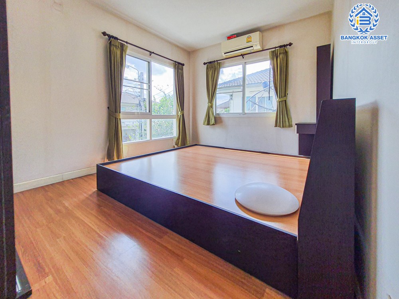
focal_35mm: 13
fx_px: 150
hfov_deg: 106.2
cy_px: 150
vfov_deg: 89.9
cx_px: 200
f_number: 2.2
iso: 50
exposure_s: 1/200
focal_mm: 1.74
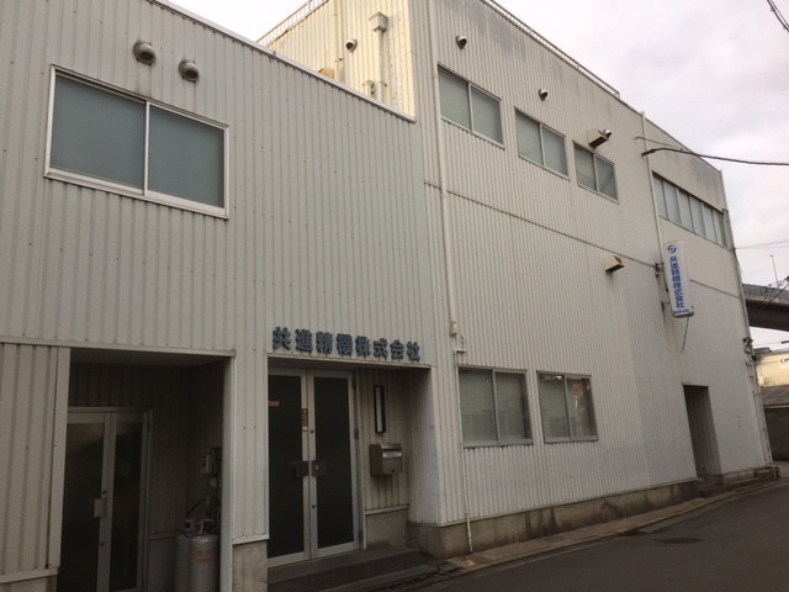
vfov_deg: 48.2
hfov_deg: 61.7
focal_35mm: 29
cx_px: 394
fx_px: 661
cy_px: 296
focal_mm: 4.15
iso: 32
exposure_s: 1/120
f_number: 2.2
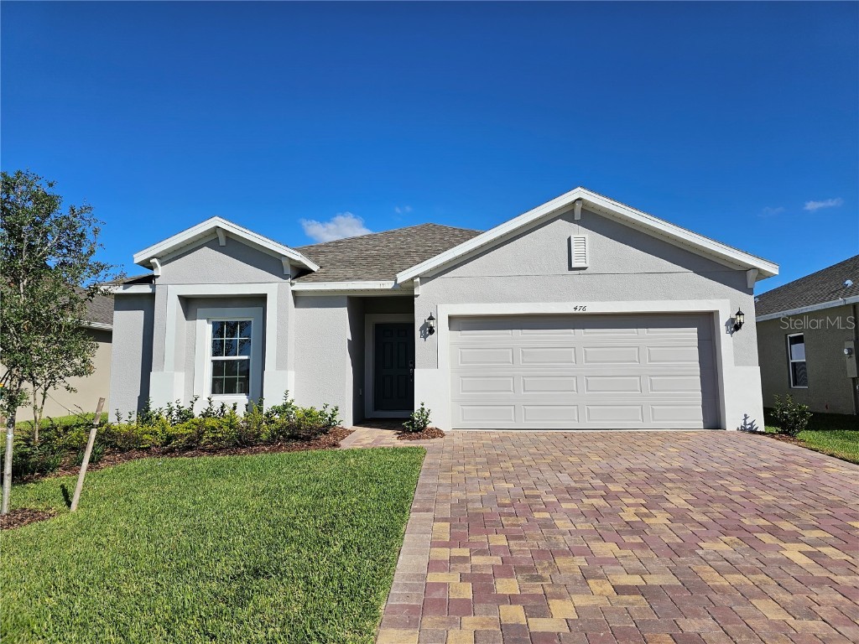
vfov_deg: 58.9
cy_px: 322
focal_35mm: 23
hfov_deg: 73.9
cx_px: 430
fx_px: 571
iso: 12
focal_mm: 6.3
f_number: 1.7
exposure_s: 1/1789
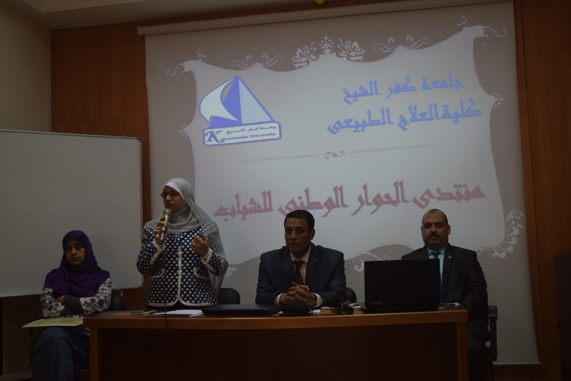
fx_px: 666
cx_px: 286
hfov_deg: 46.4
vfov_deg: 31.9
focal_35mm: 42
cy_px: 190
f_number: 4.5
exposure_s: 1/60
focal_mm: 28
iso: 400
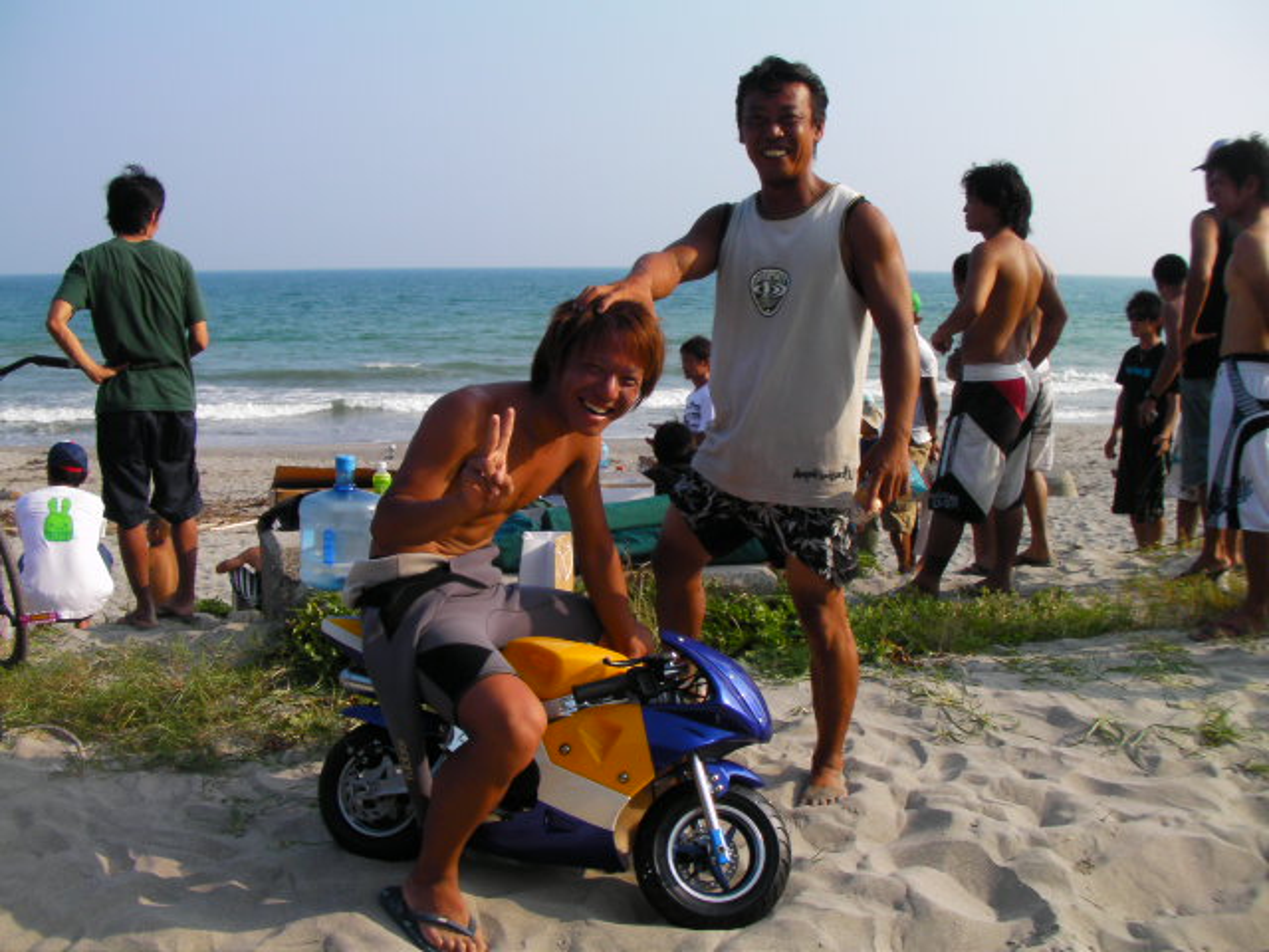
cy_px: 476
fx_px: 1393
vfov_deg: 37.7
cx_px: 634
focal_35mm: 38
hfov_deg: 49.0
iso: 50
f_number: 4
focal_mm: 6.3
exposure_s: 1/343
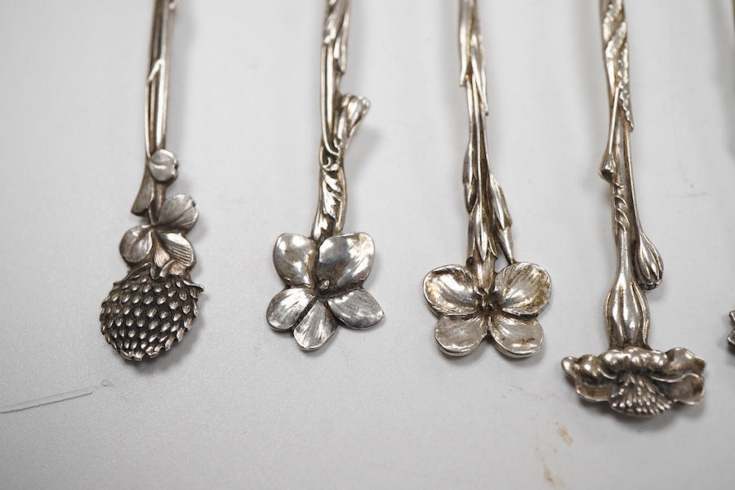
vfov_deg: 29.9
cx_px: 368
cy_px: 245
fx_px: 919
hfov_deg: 43.6
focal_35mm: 45
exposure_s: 1/125
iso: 800
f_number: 9
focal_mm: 30
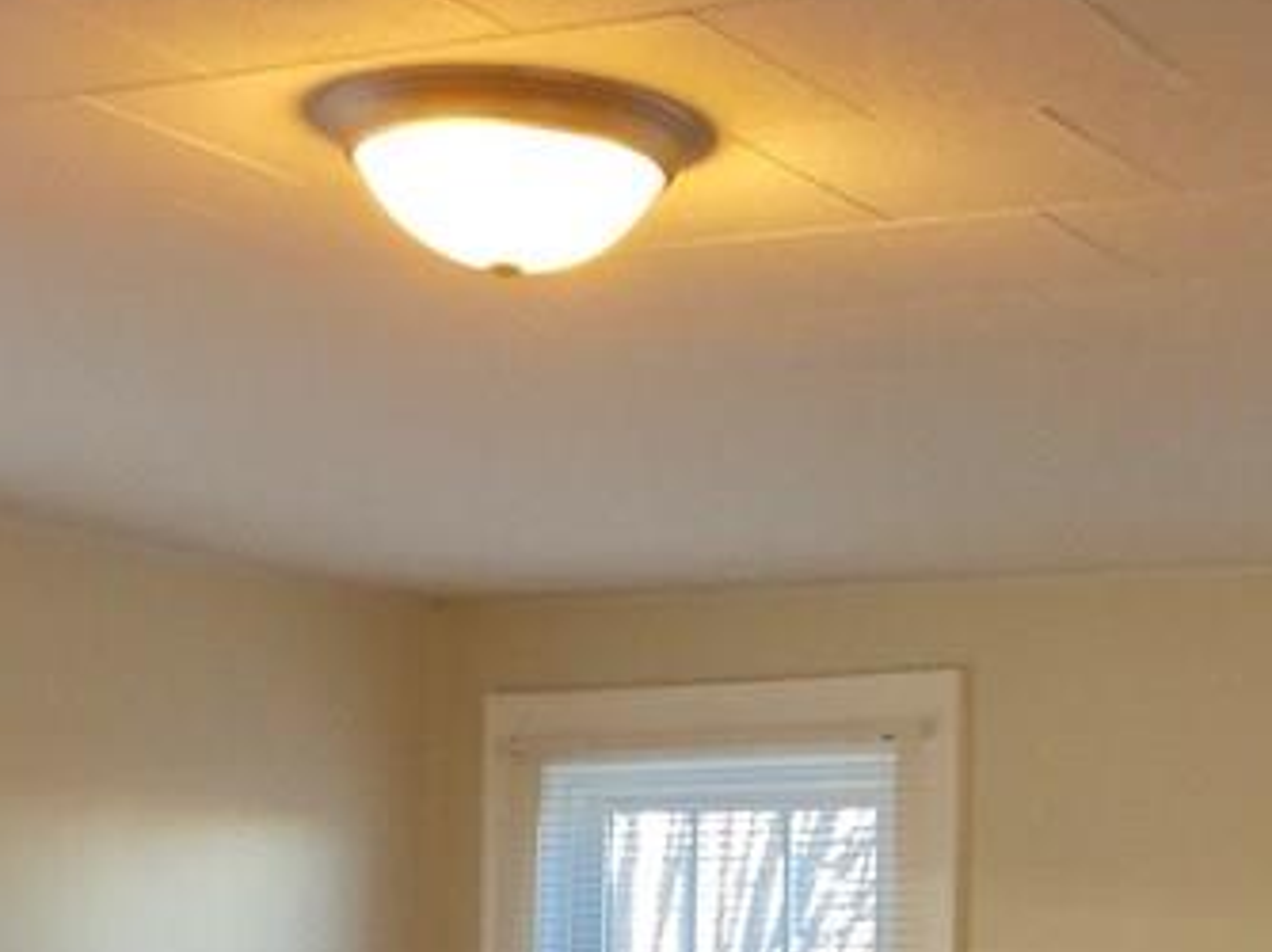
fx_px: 3268
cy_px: 1222
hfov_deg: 21.8
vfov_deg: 15.8
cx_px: 998
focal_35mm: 89
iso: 80
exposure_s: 1/30
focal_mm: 4.15
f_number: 2.2
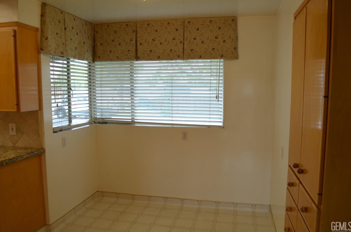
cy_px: 118
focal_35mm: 28
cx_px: 171
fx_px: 272
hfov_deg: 65.6
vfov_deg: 46.2
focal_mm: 18
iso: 400
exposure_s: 1/100
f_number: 5
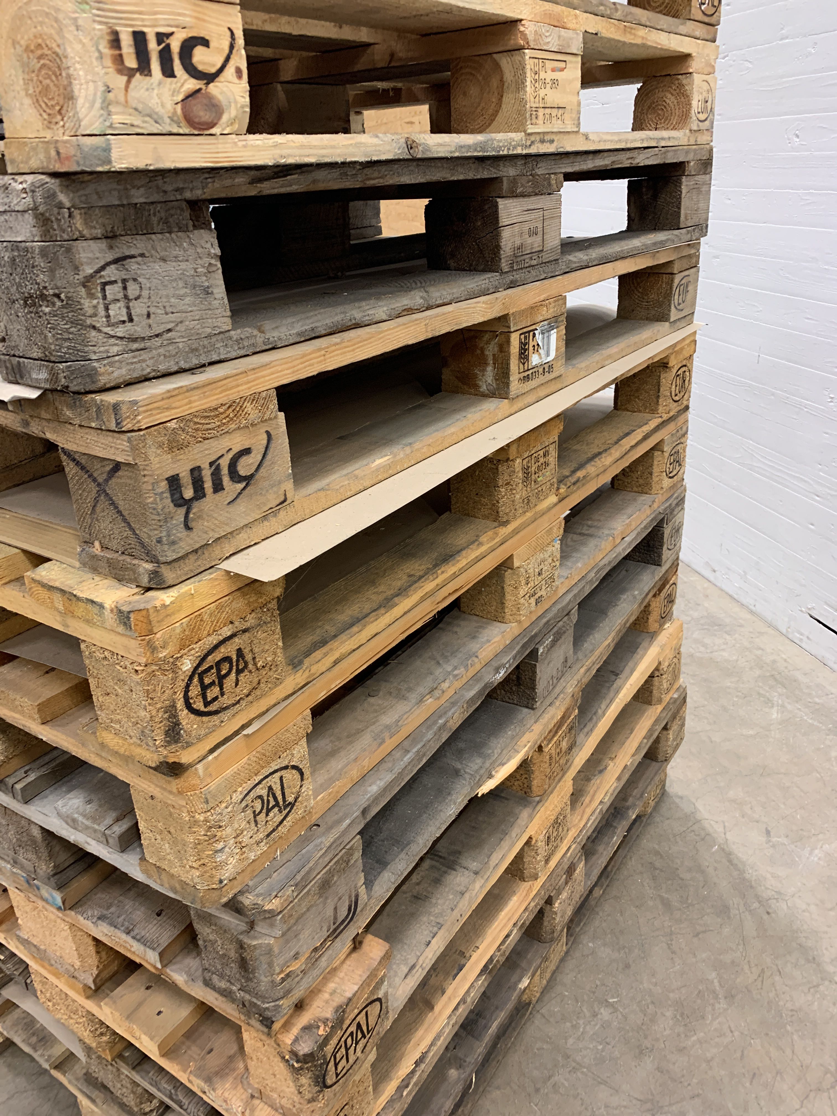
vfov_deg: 67.3
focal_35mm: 26
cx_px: 418
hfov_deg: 53.1
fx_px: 838
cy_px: 558
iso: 160
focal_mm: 4.25
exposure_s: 1/60
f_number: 1.8
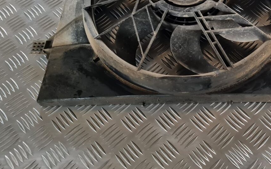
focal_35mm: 45
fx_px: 332
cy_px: 19
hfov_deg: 42.9
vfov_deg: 27.6
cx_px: 204
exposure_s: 1/50
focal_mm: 5.4
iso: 640
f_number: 1.8
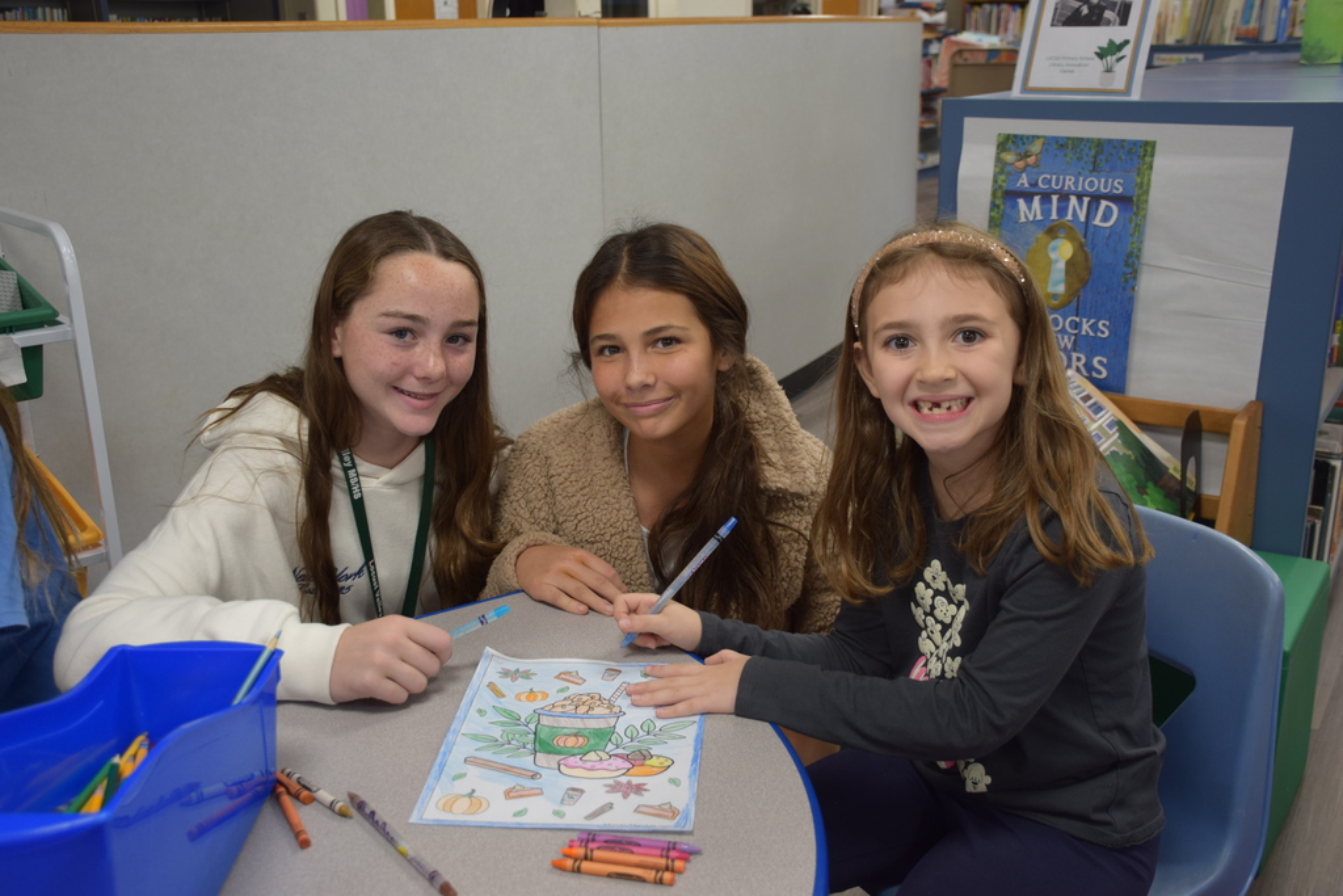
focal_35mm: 36
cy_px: 448
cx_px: 672
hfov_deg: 53.1
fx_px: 1343
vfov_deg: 36.9
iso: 450
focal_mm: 24
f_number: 4
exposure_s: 1/60
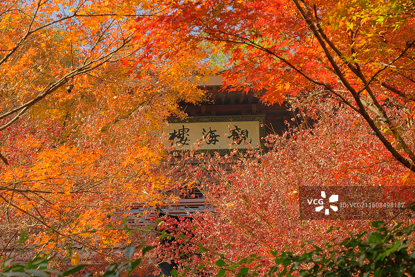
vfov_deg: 12.1
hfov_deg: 18.1
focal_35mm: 113
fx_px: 1302
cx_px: 208
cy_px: 138
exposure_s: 1/125
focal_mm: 75.4
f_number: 11
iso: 800
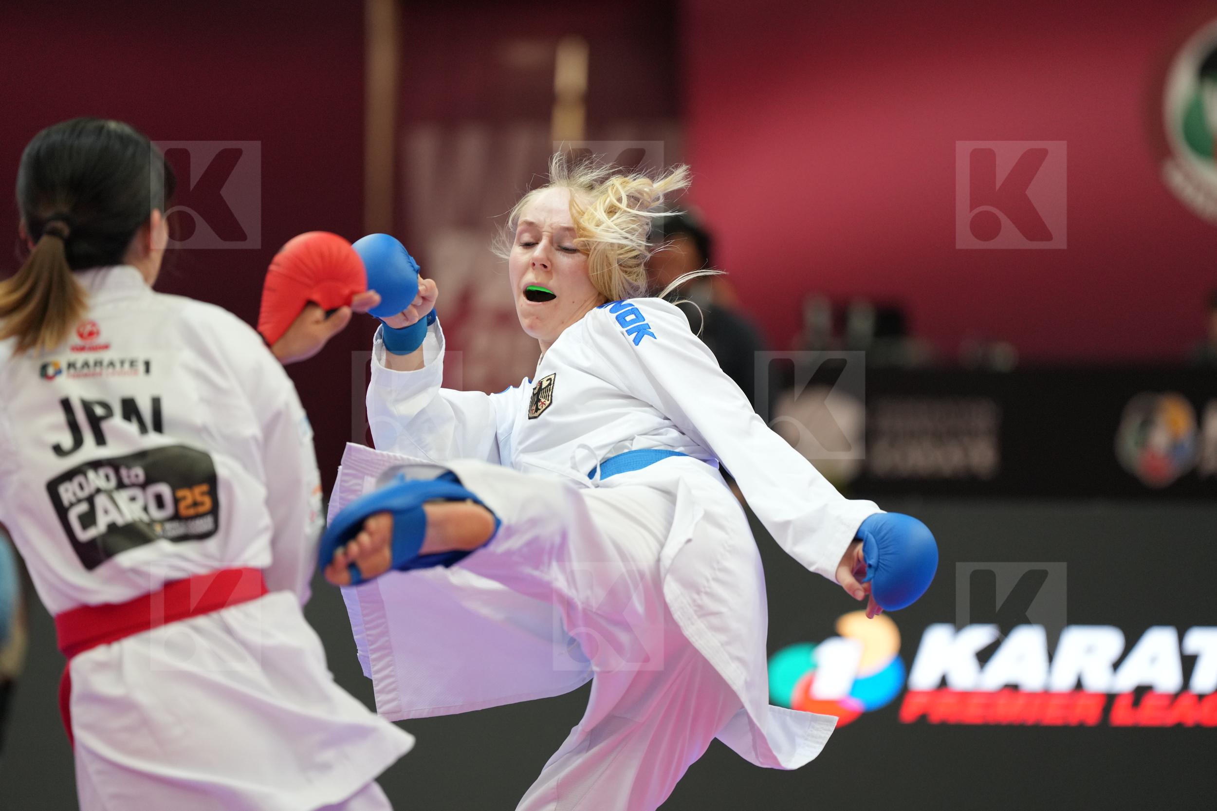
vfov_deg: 6.9
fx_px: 6760
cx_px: 608
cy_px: 406
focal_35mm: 200
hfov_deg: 10.3
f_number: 2.8
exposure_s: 1/1000
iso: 2000
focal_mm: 200
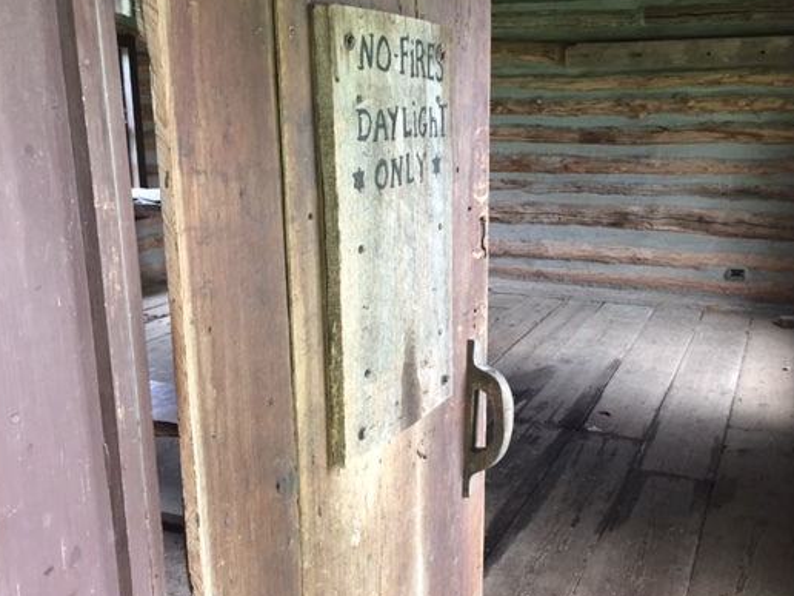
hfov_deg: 51.1
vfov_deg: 39.6
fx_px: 826
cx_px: 472
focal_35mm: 36
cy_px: 320
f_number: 2.2
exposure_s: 1/30
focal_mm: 4.15
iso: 100
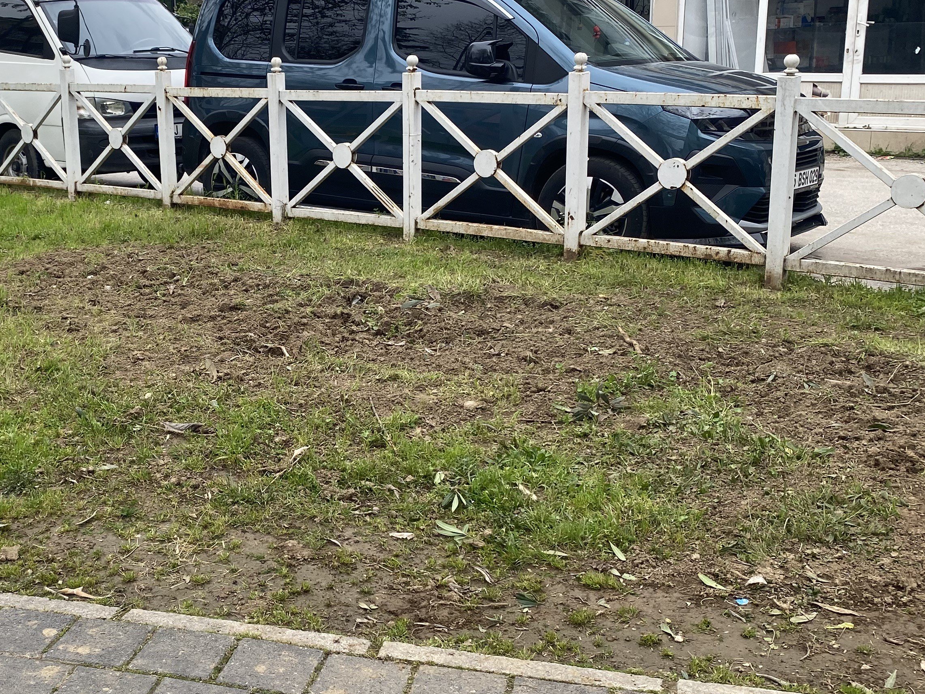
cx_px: 272
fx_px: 1229
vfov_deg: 31.5
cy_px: 365
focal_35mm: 46
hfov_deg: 40.5
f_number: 1.8
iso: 32
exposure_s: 1/633
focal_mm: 4.25
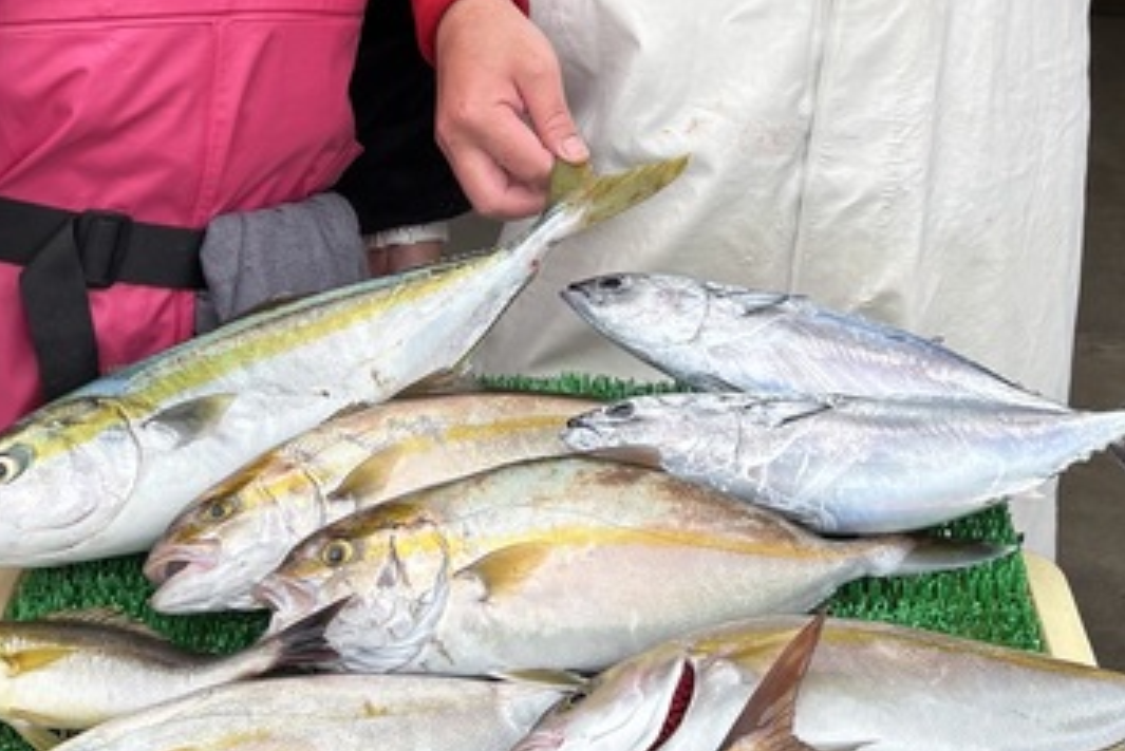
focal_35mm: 65
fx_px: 2032
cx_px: 542
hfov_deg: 30.9
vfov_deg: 19.7
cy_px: -149
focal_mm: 5.96
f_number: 1.6
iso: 50
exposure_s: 1/477
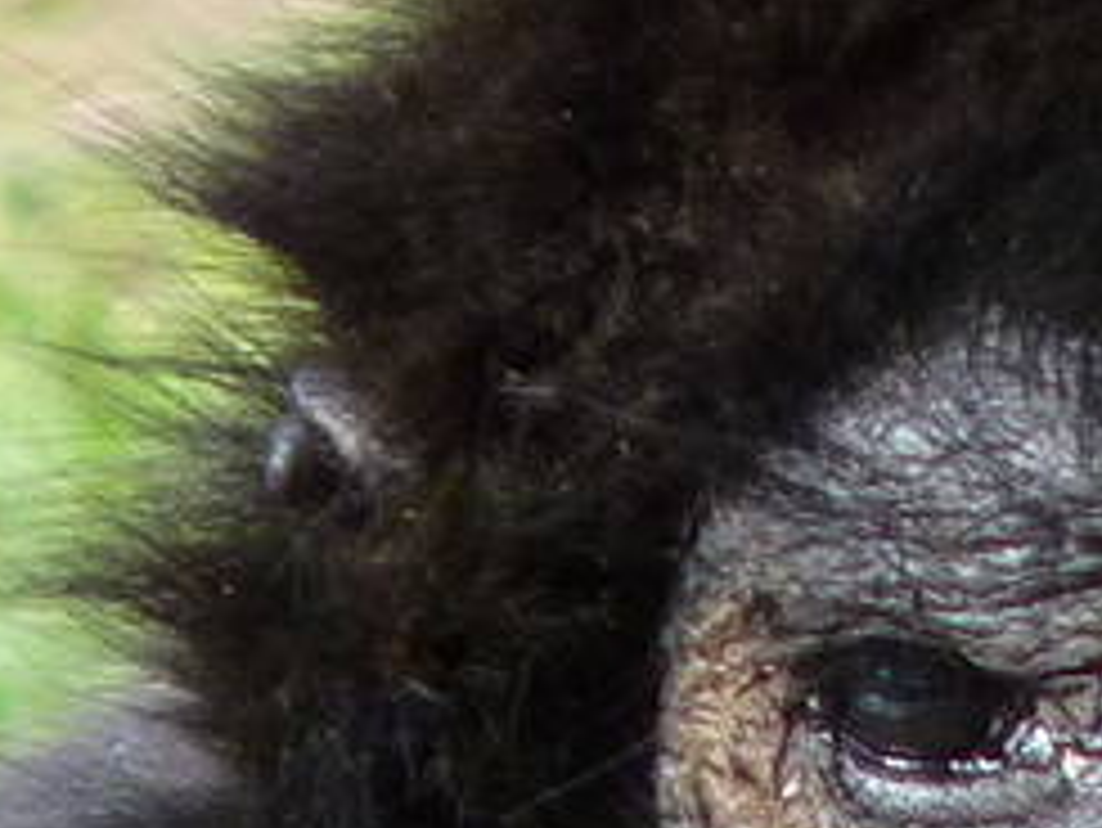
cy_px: 1246
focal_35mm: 3171
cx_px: 1759
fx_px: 100998
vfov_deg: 0.5
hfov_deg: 0.6
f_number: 4.4
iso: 200
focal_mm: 86.4
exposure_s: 1/100
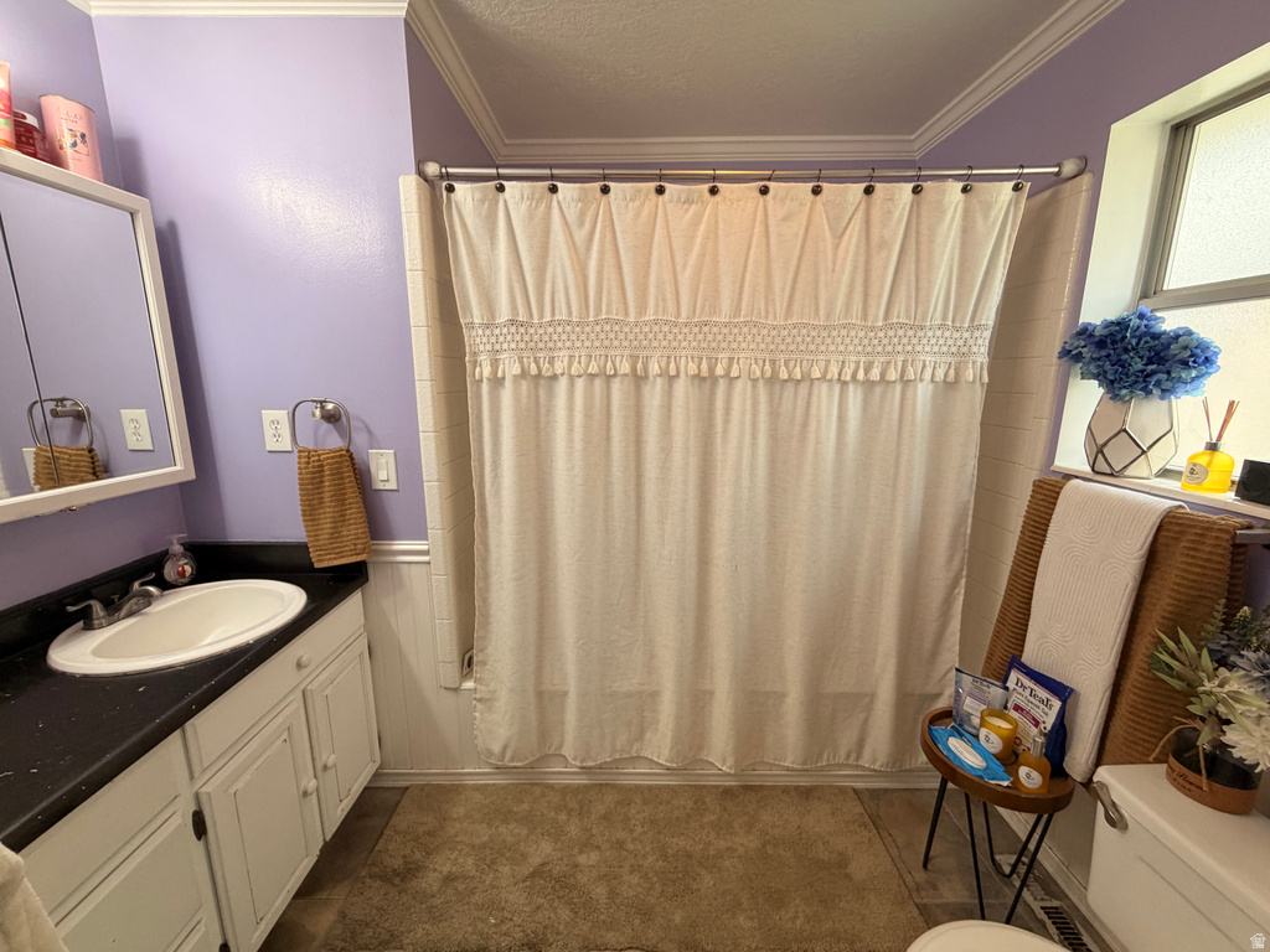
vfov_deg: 85.7
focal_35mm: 14
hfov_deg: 102.1
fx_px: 514
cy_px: 476
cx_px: 635
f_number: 2.2
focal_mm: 2.22
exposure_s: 1/60
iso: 200
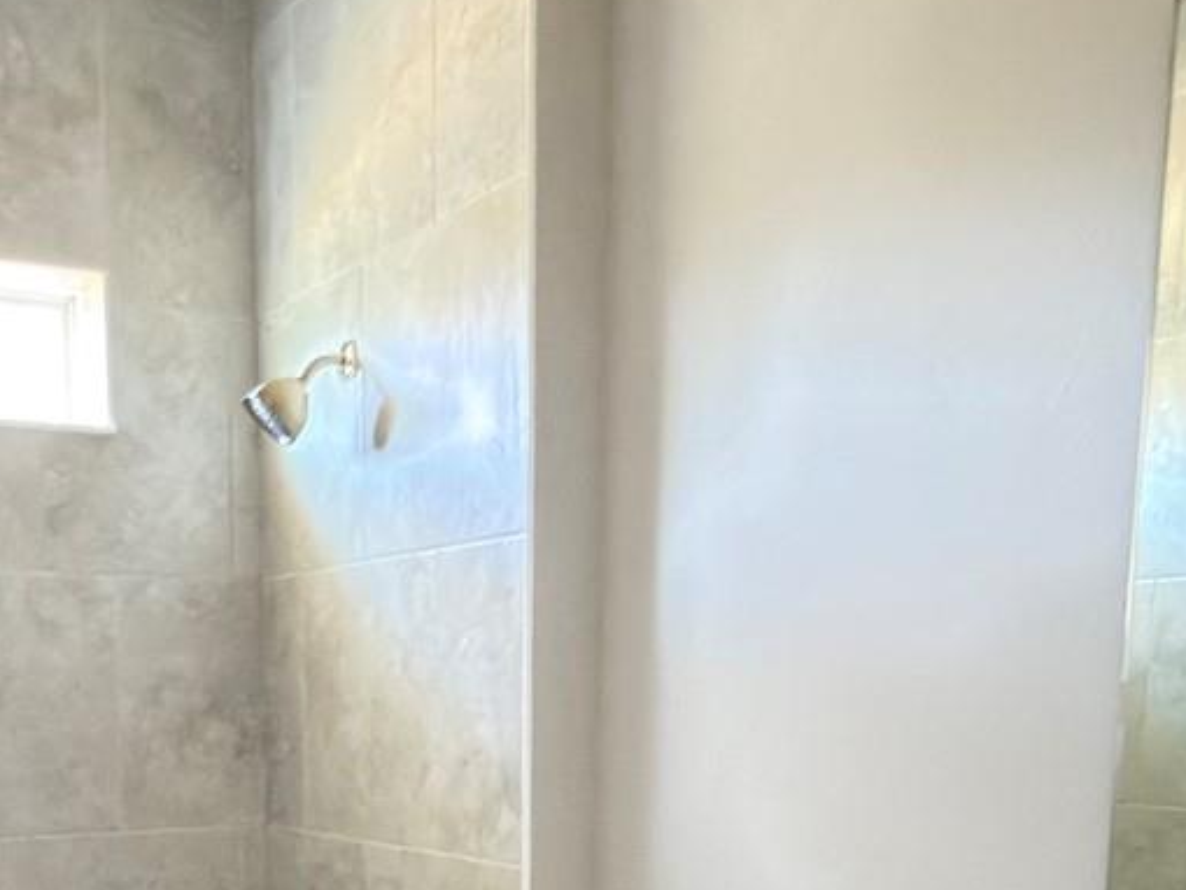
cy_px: 955
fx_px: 1508
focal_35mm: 44
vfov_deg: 29.9
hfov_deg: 42.0
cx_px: 333
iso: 800
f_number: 2.2
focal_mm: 2.22
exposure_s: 1/15
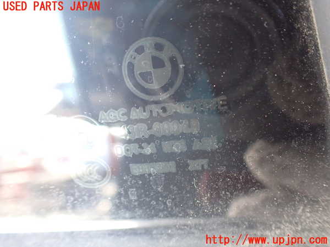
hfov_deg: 60.0
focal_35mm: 30
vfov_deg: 46.8
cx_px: 165
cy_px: 124
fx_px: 286
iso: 800
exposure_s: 1/40
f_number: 2.3
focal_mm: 5.4
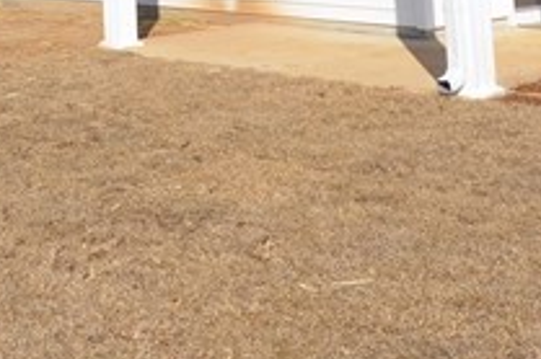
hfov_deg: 25.4
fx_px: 1171
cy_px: -285
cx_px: 87
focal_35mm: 78
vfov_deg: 15.1
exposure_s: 1/250
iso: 100
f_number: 8
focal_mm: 10
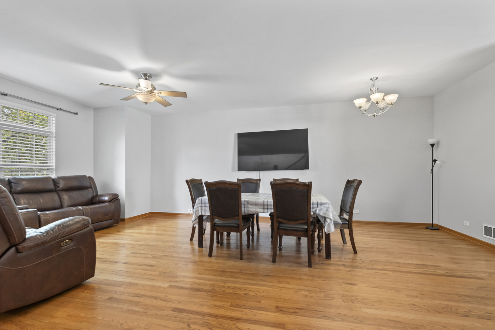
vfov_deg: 73.7
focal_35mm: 16
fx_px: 220
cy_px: 174
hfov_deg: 96.7
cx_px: 237
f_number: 4
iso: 320
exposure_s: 1/5
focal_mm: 10
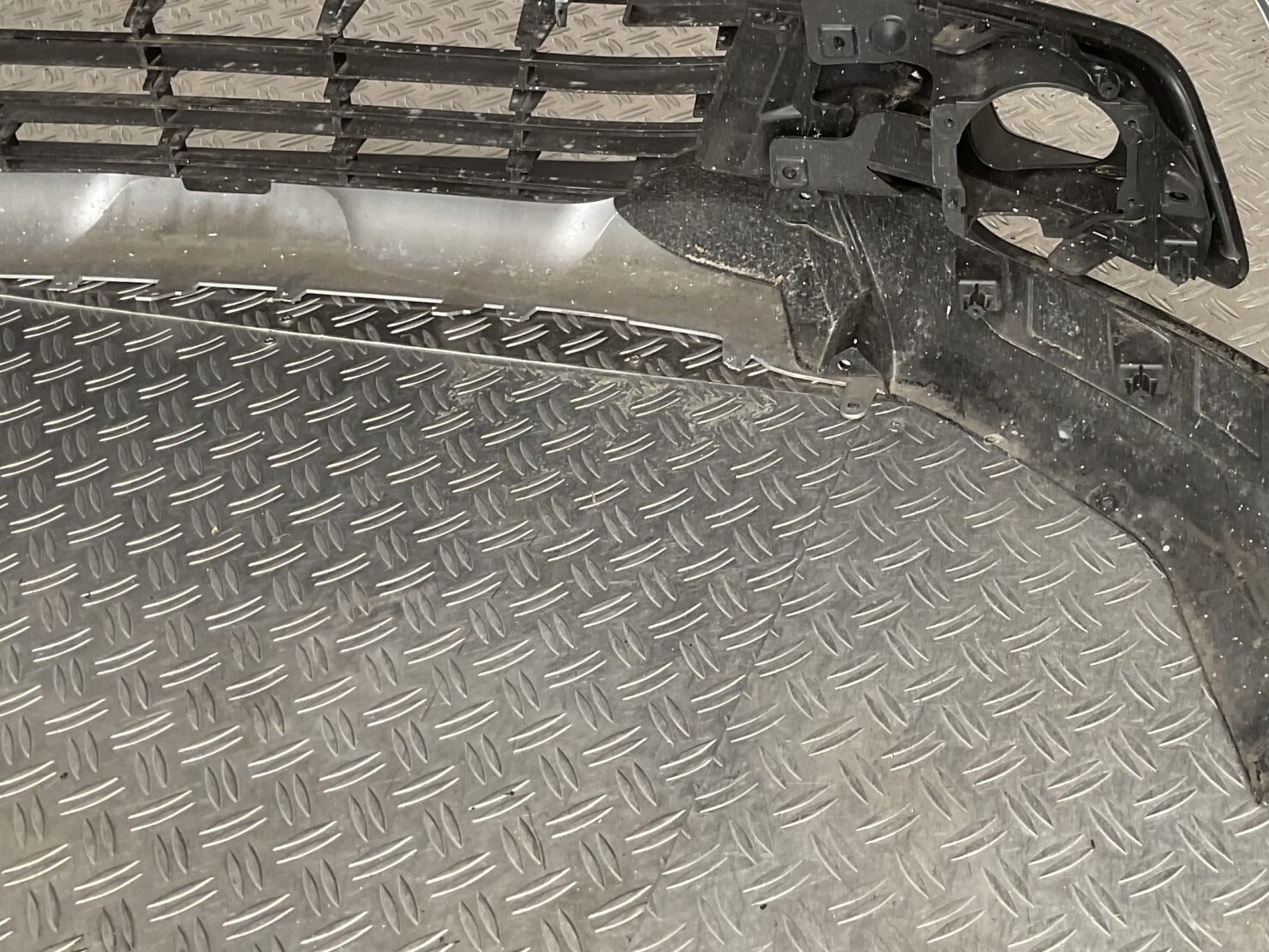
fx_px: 1833
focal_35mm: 50
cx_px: 876
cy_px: 170
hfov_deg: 37.6
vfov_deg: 28.4
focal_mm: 3
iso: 40
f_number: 1.8
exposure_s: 1/100
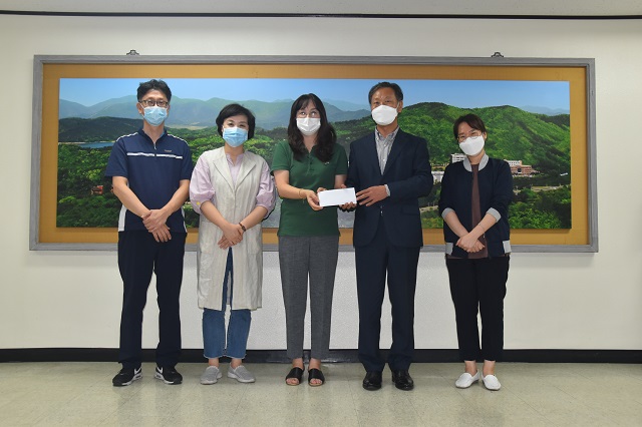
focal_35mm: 33
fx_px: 588
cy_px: 214
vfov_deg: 39.9
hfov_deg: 57.2
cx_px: 321
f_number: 5
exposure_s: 1/100
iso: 800
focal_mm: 22
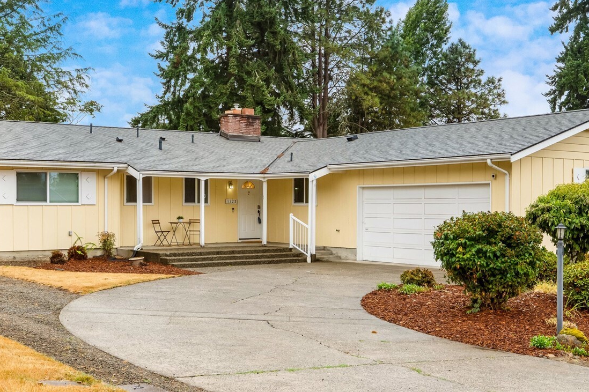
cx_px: 289
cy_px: 214
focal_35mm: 51
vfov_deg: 26.4
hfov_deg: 38.9
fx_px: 834
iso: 400
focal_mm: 33
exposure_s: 1/320
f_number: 9
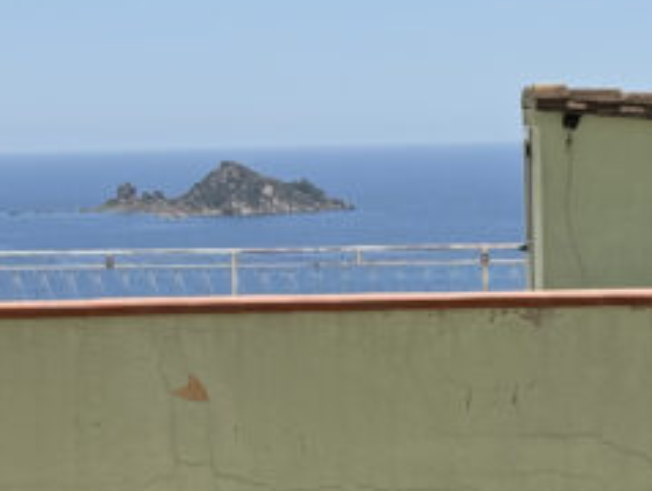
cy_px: 248
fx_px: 2905
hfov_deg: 12.8
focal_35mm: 154
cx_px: 166
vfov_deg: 9.7
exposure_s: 1/5848
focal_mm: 6.76
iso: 64
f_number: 1.78
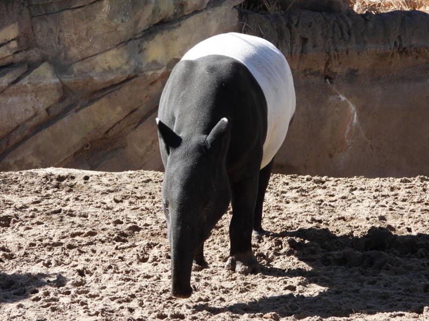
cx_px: 214
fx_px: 2293
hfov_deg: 10.7
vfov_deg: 8.0
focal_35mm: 185
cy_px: 160
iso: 100
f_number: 4.5
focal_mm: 33.2
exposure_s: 1/320
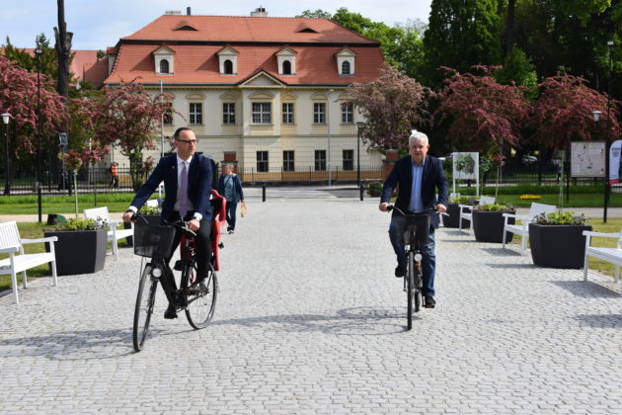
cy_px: 208
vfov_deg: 23.8
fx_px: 985
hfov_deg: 35.1
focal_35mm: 57
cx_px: 311
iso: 200
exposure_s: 1/500
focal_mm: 38
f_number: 8
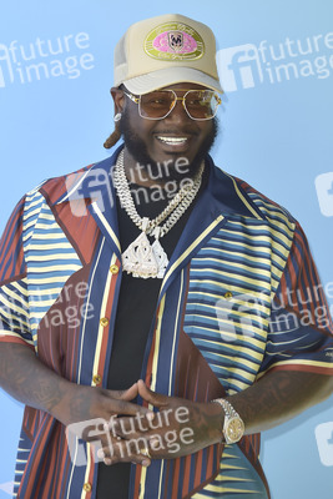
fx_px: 1871
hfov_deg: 10.2
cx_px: 166
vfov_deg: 15.2
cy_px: 250
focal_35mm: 135
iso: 400
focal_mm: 135
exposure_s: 1/250
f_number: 6.3
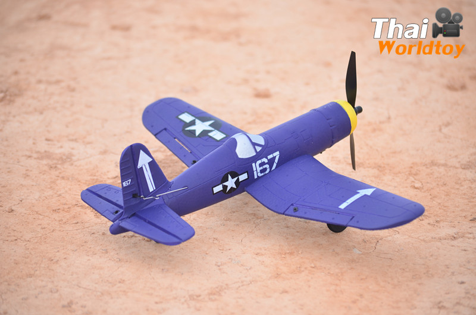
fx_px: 1820
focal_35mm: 138
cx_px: 238
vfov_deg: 9.9
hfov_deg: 14.9
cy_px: 158
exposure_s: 1/60
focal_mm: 92
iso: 100
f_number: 4.5
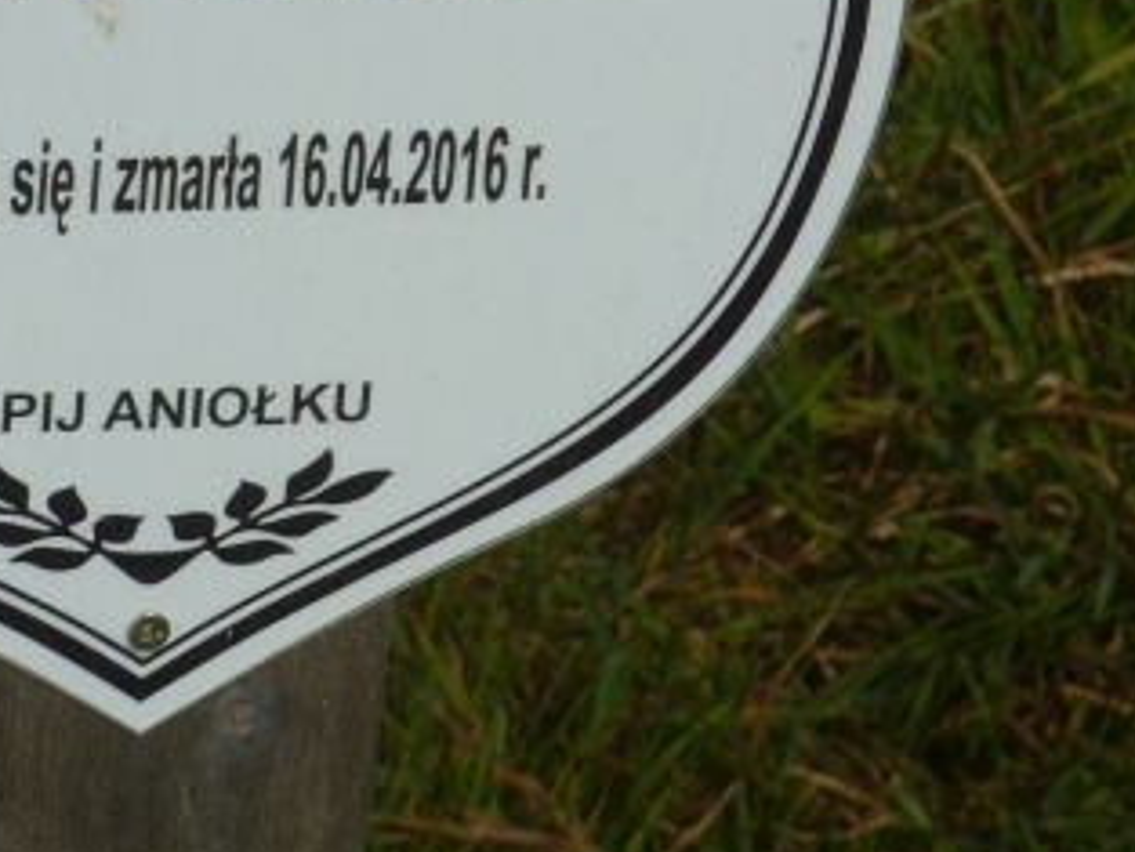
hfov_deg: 4.6
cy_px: -185
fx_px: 14170
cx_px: 120
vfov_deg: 3.4
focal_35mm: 432
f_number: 5.6
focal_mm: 27.8
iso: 80
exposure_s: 1/1000
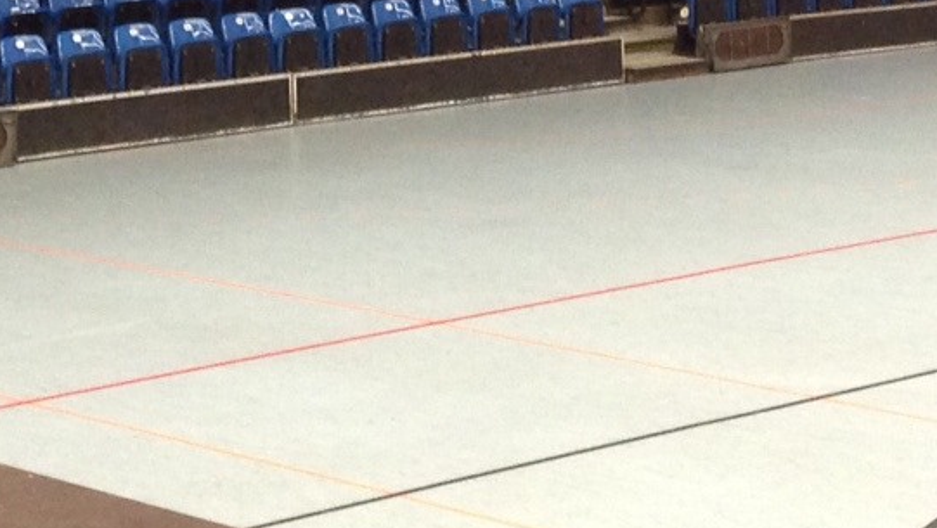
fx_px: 3381
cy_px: -762
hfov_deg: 15.7
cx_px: 272
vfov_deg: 8.2
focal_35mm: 136
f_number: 2.4
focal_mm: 4.12
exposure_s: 1/20
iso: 200
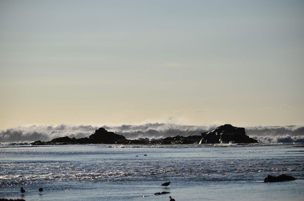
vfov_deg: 7.3
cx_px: 152
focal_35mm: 188
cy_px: 100
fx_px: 1580
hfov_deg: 11.0
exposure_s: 1/4000
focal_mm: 125
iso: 100
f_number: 4.8
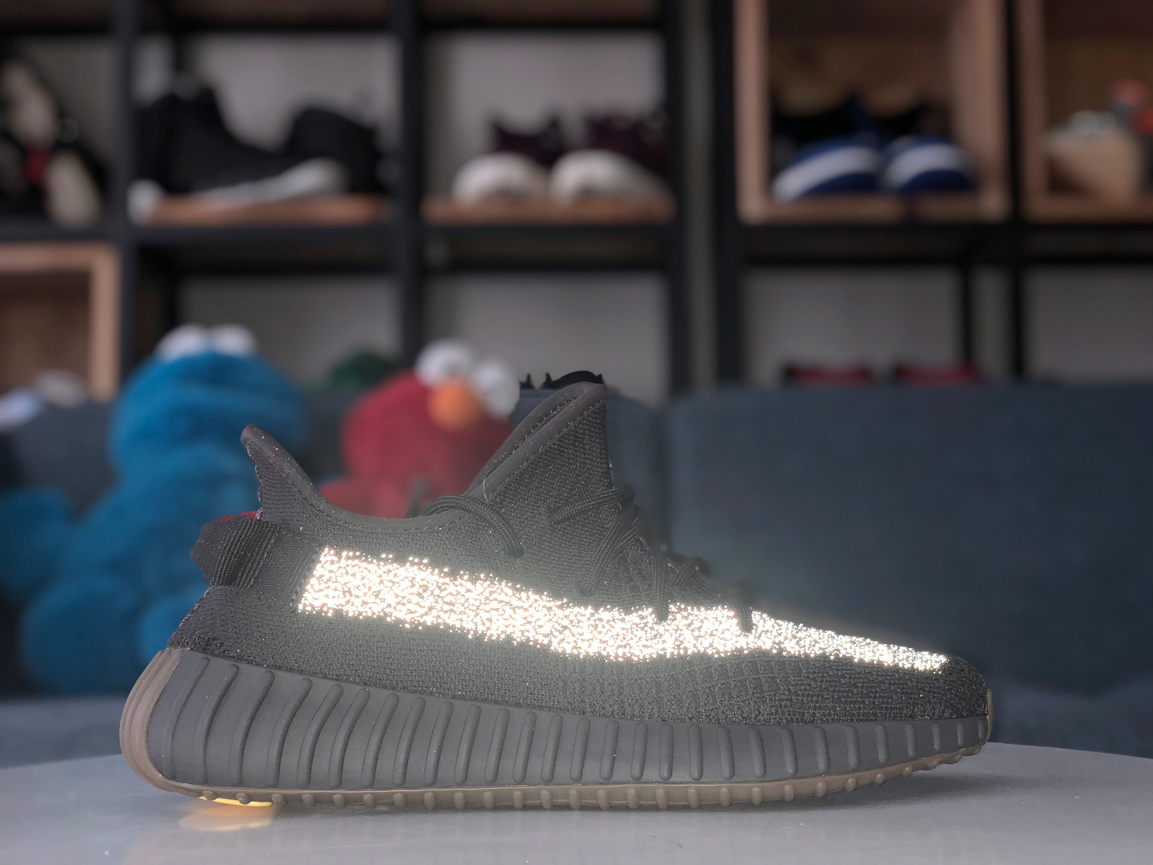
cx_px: 576
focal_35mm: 52
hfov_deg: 36.8
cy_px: 432
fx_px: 1732
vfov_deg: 28.0
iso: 16
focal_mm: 6
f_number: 2.4
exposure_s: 1/30
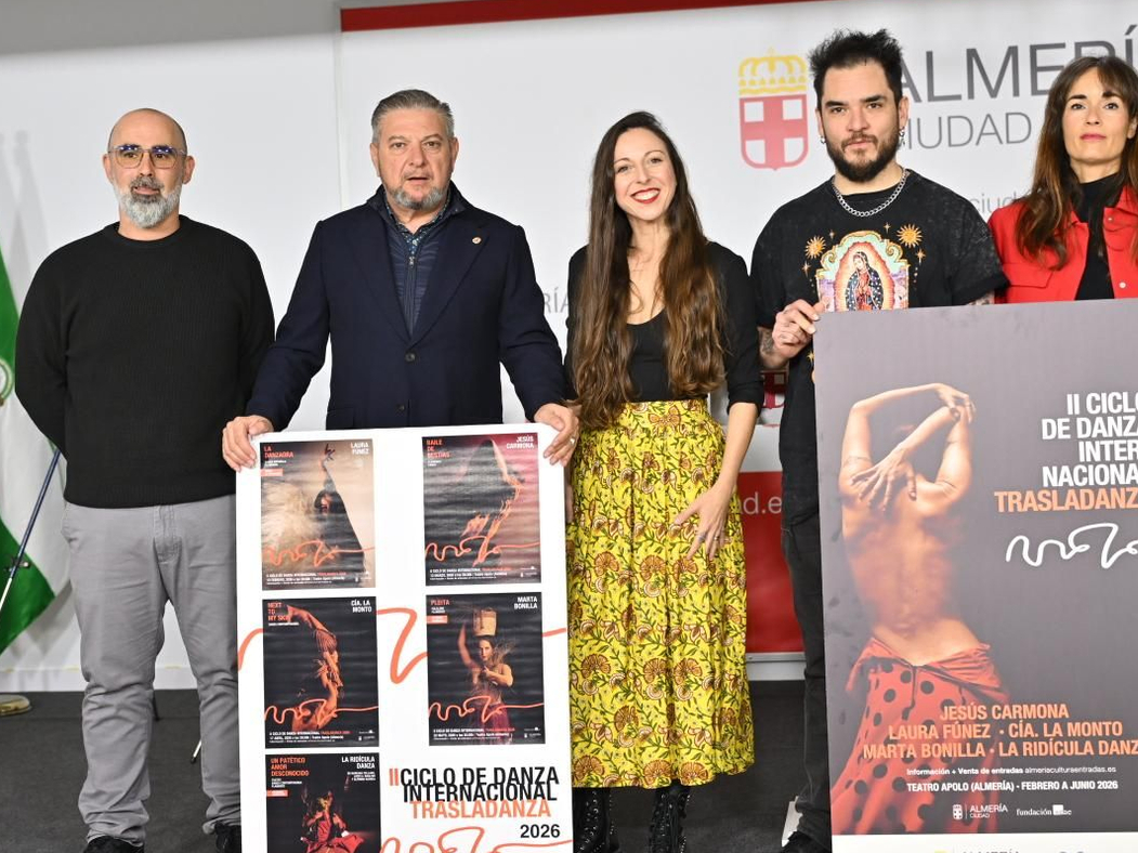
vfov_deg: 24.4
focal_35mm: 60
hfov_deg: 32.2
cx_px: 603
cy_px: 447
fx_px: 1972
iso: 1000
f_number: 2.8
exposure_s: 1/640
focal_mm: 41
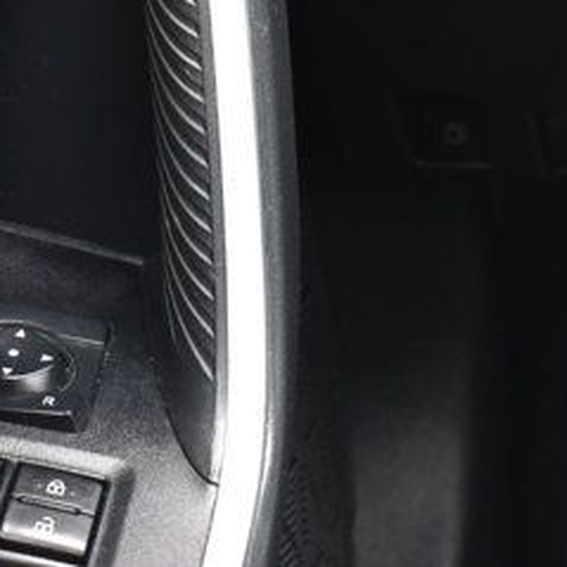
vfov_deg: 11.4
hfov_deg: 11.4
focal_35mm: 153
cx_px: 427
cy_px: 116
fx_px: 2835
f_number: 6.3
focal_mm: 28
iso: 500
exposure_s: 1/15
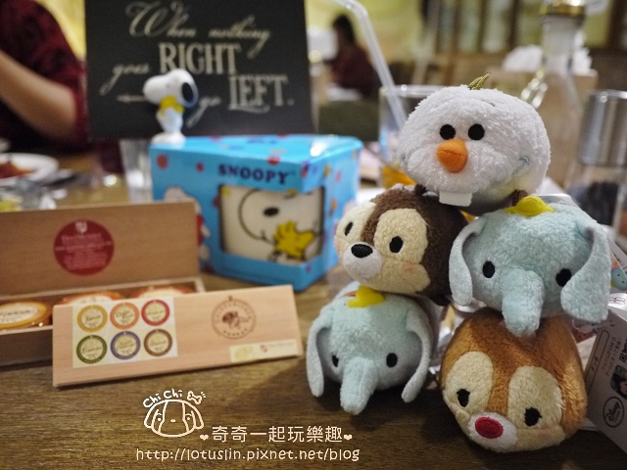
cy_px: 235
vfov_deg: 49.7
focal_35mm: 28
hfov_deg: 63.4
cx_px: 314
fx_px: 507
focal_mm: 14
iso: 800
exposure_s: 1/30
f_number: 2.5
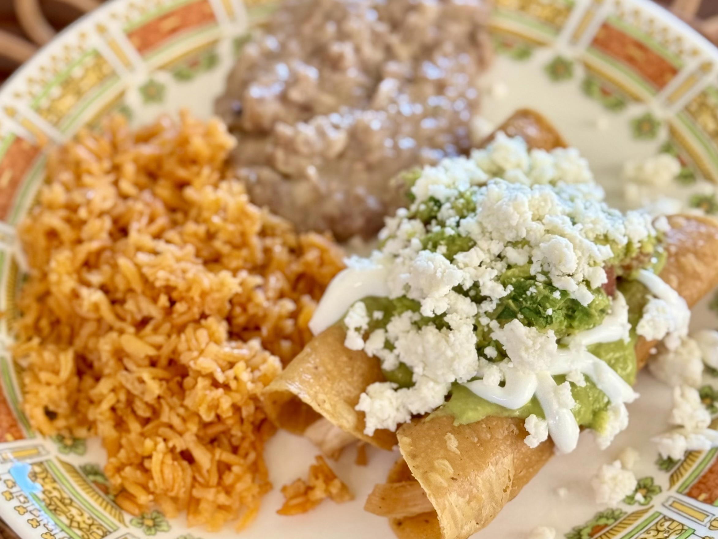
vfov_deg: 30.3
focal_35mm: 48
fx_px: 996
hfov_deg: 39.7
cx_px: 359
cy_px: 270
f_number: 1.78
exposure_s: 1/60
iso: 125
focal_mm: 6.76
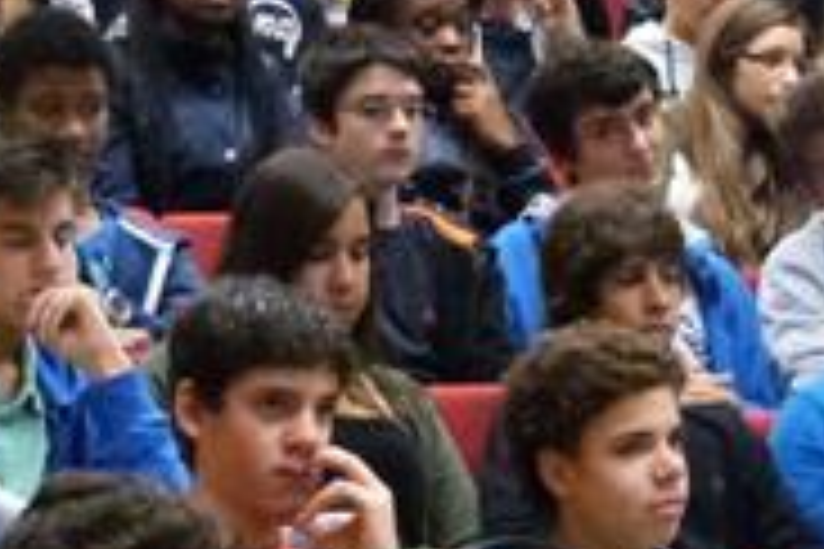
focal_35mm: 204
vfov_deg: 6.7
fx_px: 4669
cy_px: 616
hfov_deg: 10.1
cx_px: 437
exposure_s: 1/15
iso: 1000
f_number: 3.2
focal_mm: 10
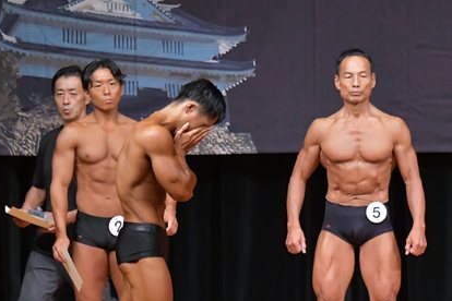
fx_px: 5097
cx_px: 204
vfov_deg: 3.4
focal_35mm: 406
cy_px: 212
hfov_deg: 5.1
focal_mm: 145
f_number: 5.6
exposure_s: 1/400
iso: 6400
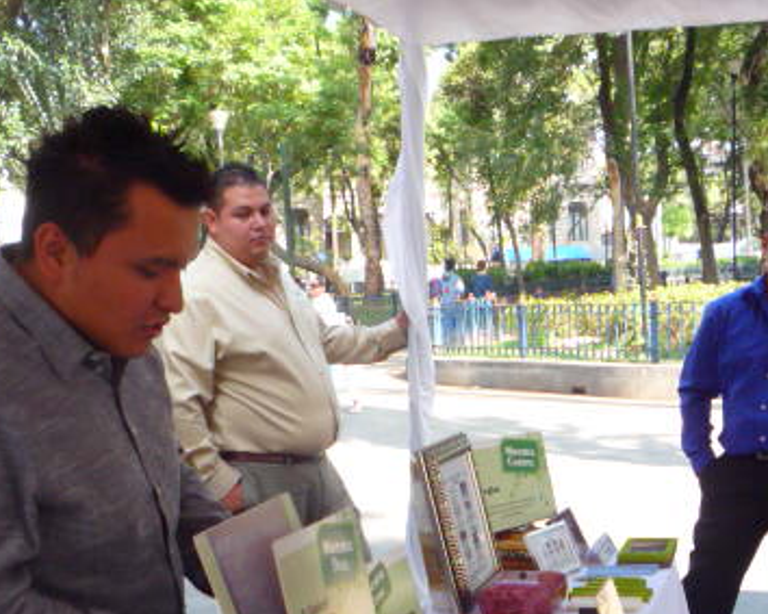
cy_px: 449
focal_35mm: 53
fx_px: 1204
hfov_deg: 35.1
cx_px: 492
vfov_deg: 28.2
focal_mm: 5.2
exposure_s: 1/125
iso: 200
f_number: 3.3
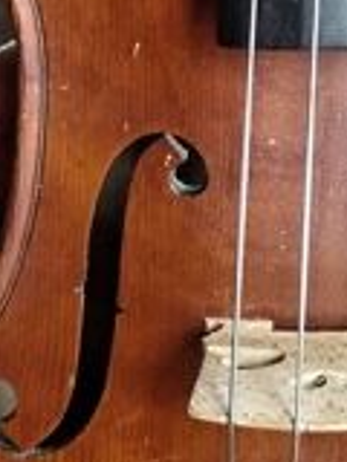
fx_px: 1390
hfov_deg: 14.2
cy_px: 66
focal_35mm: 104
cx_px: 275
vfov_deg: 18.6
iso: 524
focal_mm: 4.75
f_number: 1.8
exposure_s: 1/25
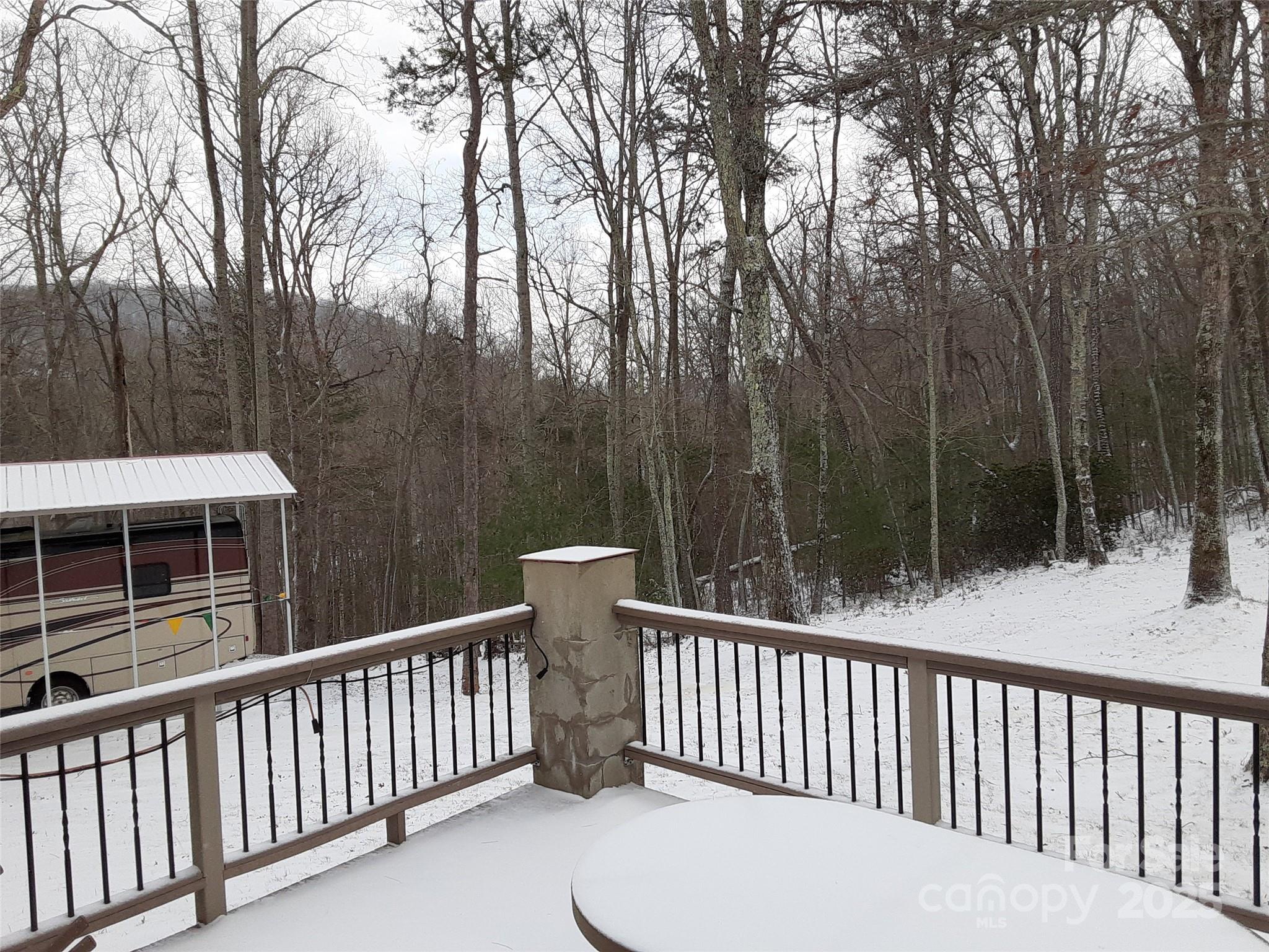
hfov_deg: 65.3
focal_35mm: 27
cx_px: 634
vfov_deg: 51.4
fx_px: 990
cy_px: 476
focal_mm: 2.91
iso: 40
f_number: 1.9
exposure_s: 1/824
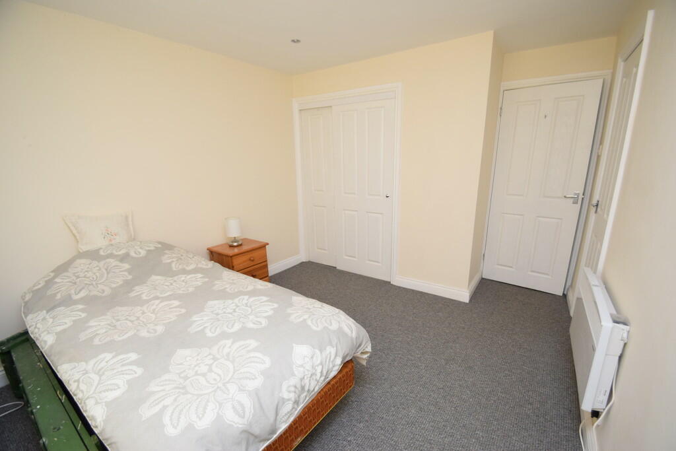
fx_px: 282
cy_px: 226
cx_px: 338
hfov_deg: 100.4
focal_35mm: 15
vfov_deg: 77.3
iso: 800
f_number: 4.5
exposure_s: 1/80
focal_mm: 10
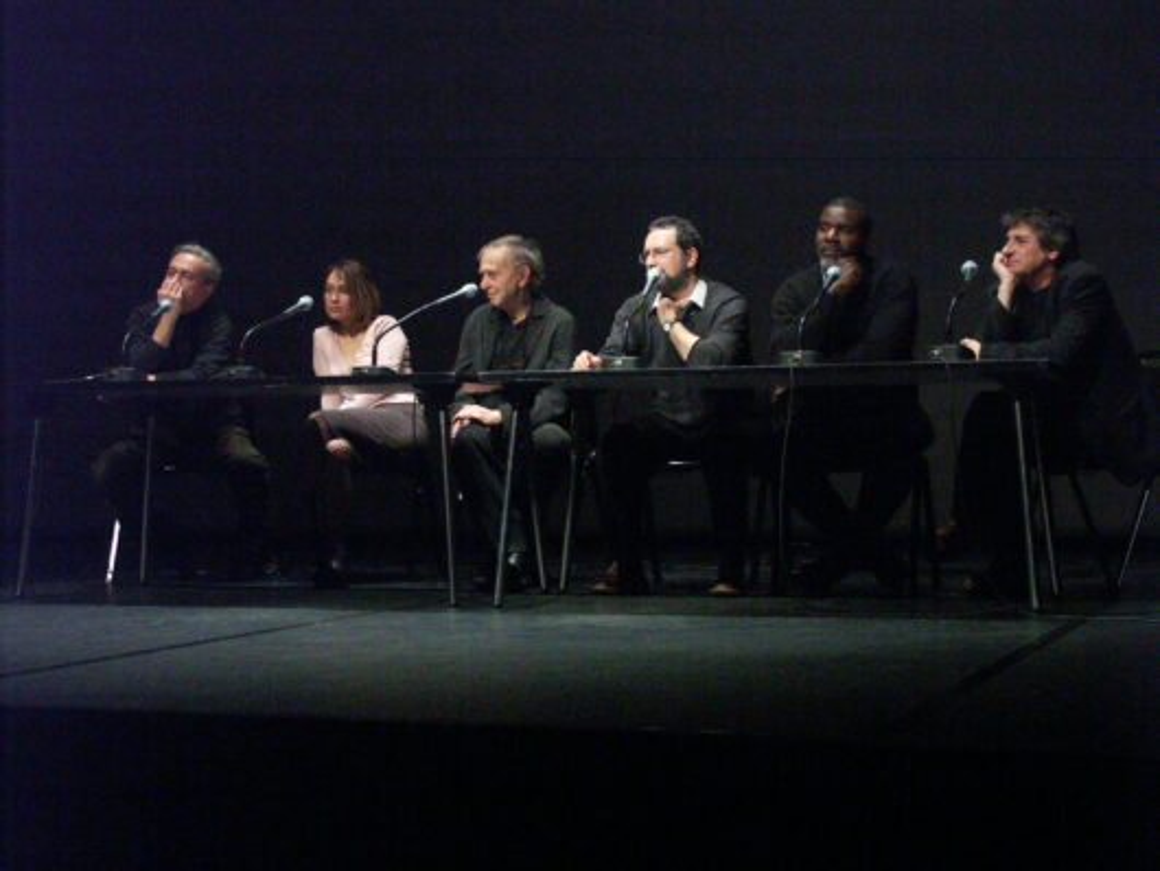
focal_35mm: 55
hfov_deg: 34.9
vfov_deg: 26.6
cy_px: 436
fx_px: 1844
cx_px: 580
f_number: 4.5
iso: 800
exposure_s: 1/80
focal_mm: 14.22
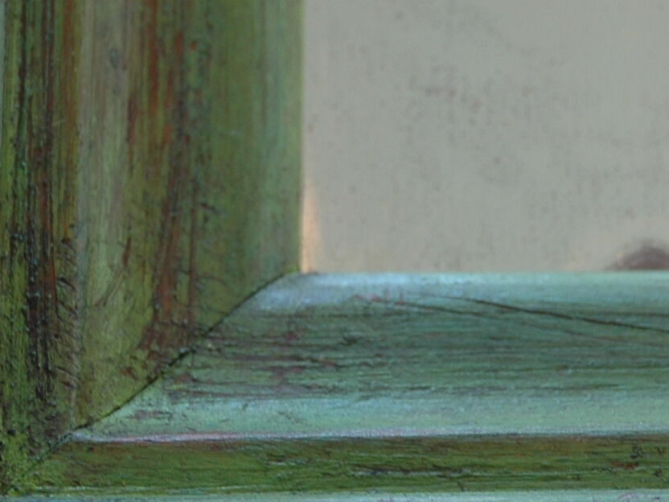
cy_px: 181
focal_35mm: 198
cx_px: 470
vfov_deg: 7.5
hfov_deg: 10.0
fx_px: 3827
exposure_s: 1/25
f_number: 4.2
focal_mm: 38
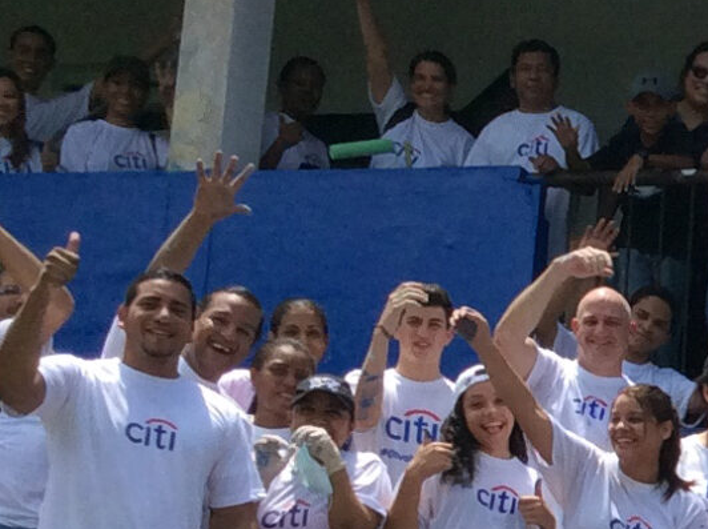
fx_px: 3144
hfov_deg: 11.6
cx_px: 1373
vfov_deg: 9.5
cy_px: 541
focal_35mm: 154
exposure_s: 1/1506
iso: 32
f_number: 2.4
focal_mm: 3.3
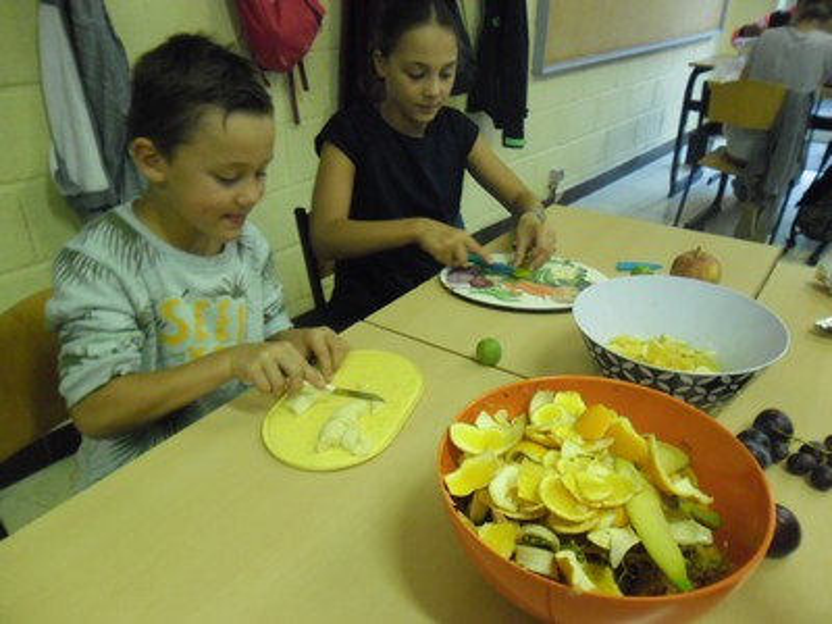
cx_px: 416
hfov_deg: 65.3
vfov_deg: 51.4
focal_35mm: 27
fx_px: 649
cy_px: 312
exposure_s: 1/22
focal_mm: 4.9
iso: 400
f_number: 3.5
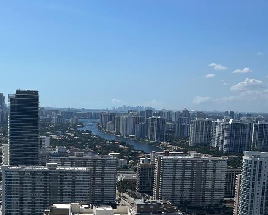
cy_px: 192
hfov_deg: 29.3
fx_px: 508
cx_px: 81
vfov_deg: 23.3
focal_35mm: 64
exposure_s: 1/8696
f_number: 1.5
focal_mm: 5.7
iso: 50
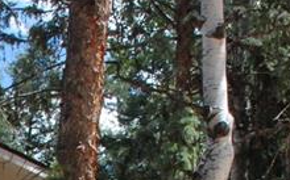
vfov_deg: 7.7
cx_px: -103
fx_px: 1240
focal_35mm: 157
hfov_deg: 12.8
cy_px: 446
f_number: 13
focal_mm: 22
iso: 1600
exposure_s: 1/640
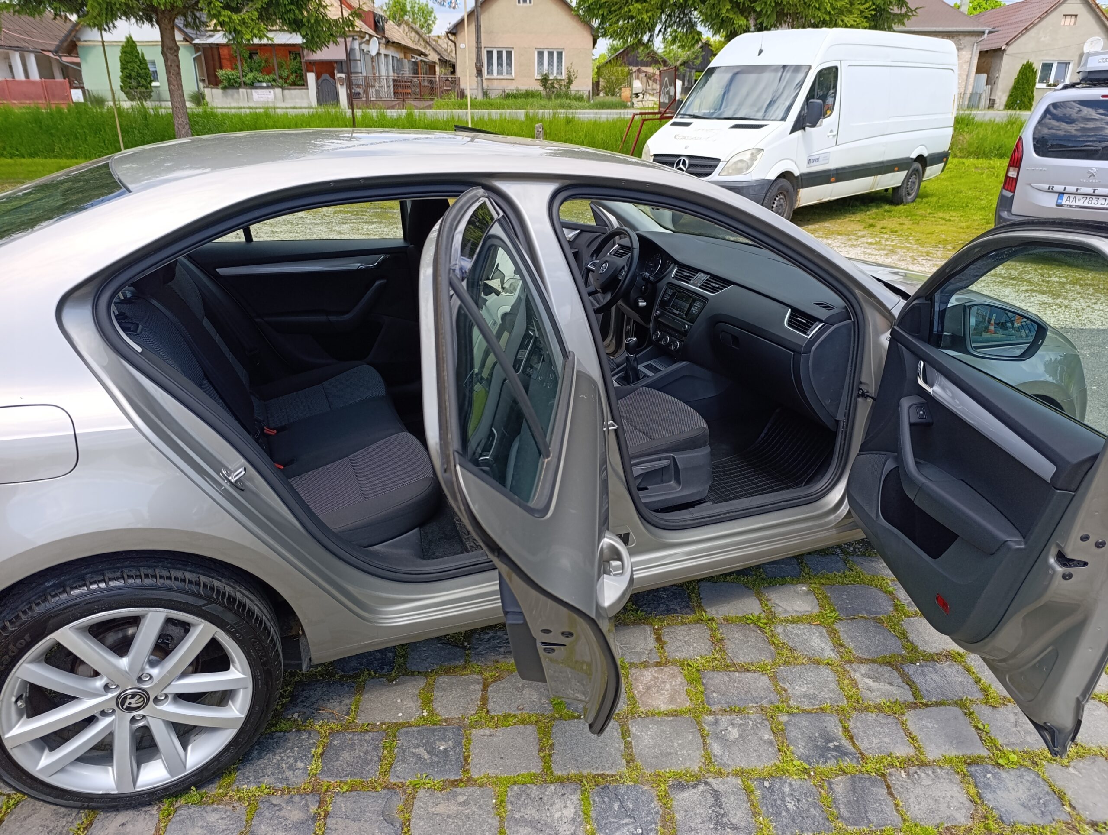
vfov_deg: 59.0
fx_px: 737
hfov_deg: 73.8
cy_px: 418
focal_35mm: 23
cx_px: 554
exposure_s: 1/347
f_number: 1.6
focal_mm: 6.14
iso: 50
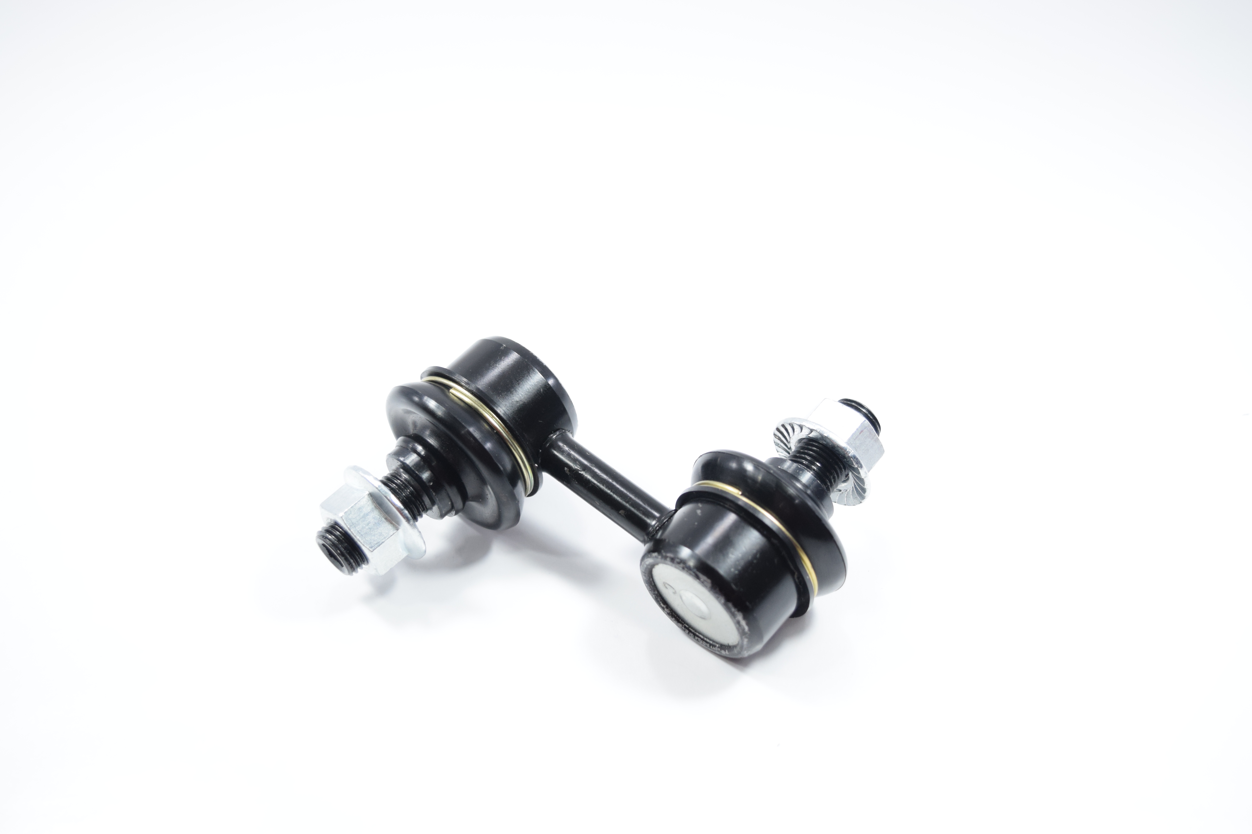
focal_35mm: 45
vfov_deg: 29.9
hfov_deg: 43.6
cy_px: 417
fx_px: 1565
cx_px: 626
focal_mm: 30
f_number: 4.5
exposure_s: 1/125
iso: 500
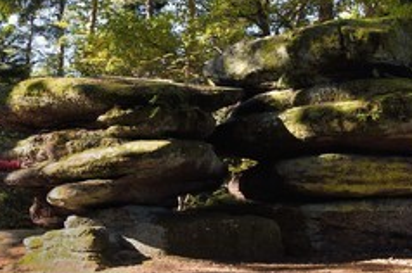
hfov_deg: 32.3
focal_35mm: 62
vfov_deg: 21.8
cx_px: 162
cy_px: 116
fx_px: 709
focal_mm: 35
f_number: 8
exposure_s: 1/320
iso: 1000
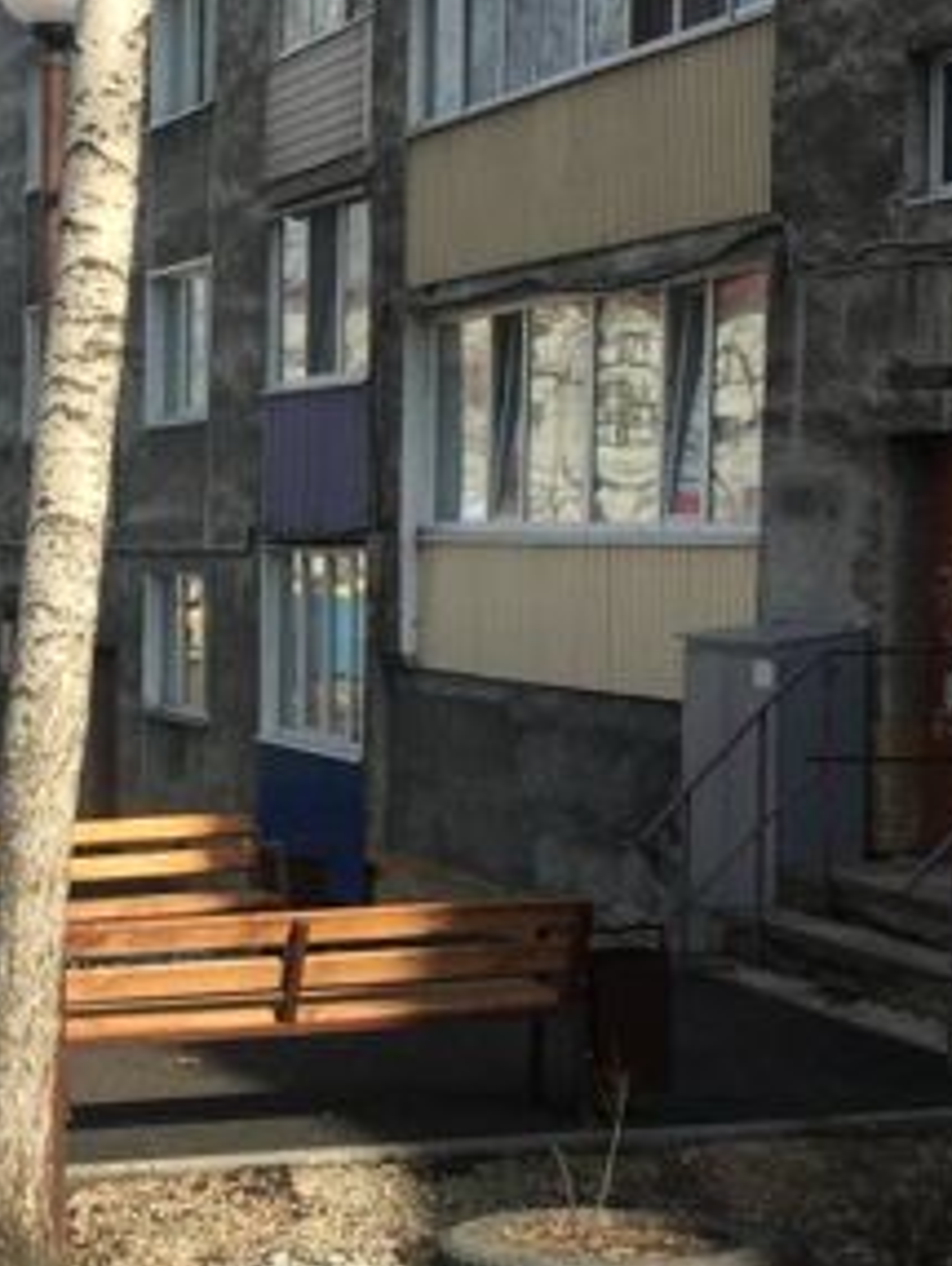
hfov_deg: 18.0
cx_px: 151
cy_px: 775
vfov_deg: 24.1
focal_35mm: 81
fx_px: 2966
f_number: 2.2
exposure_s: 1/1068
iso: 32
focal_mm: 4.15
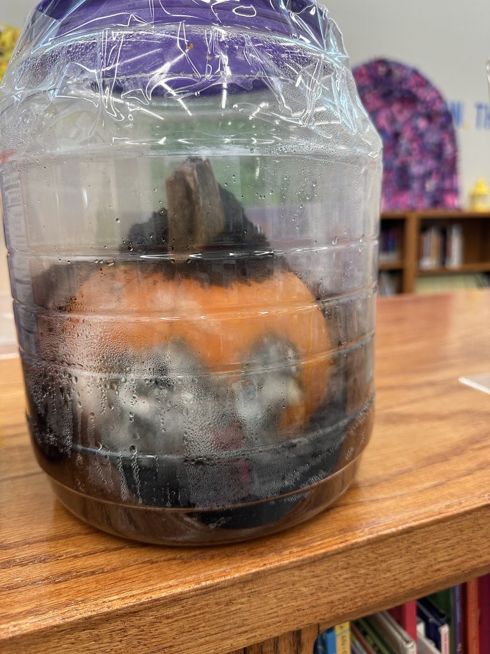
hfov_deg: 56.8
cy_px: 327
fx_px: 453
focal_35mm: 24
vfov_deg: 71.6
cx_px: 245
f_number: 1.78
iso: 160
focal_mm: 6.86
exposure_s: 1/120
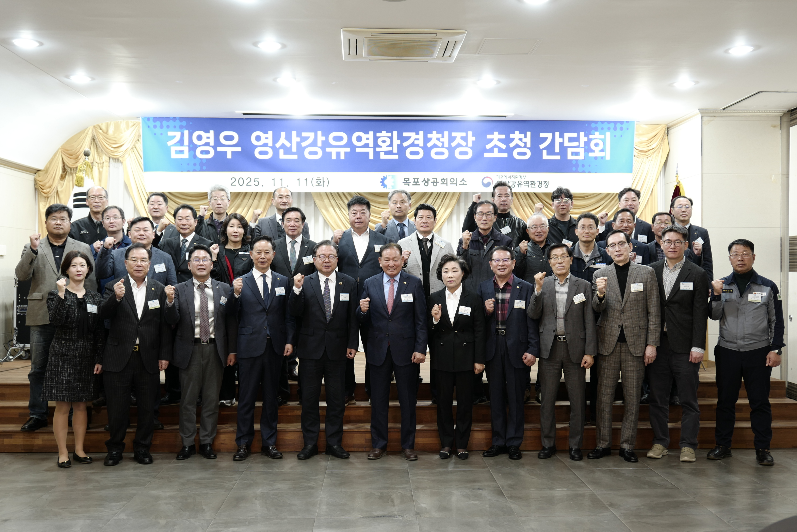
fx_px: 841
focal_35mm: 38
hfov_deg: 50.7
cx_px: 398
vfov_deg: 35.1
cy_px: 266
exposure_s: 1/25
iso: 250
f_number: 2.8
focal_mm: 25
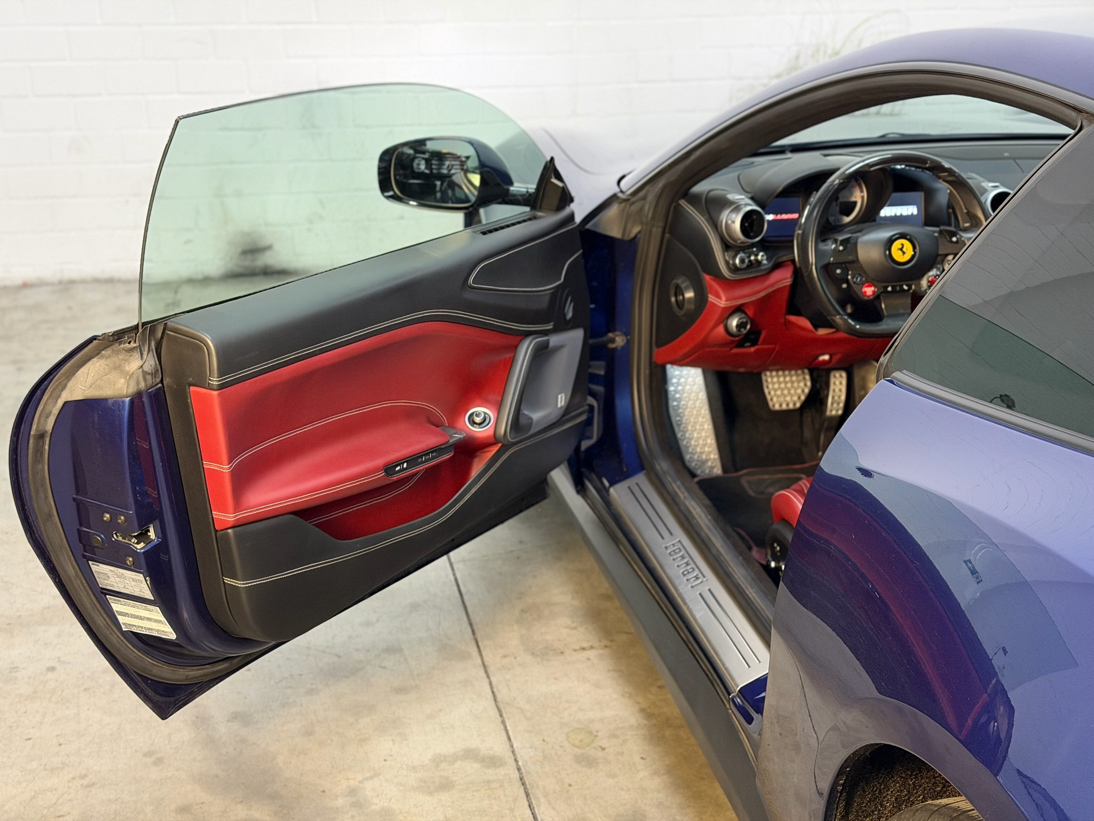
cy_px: 410
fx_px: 1517
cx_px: 547
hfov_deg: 39.7
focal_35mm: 48
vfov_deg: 30.3
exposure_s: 1/33
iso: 500
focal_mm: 6.76
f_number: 1.78
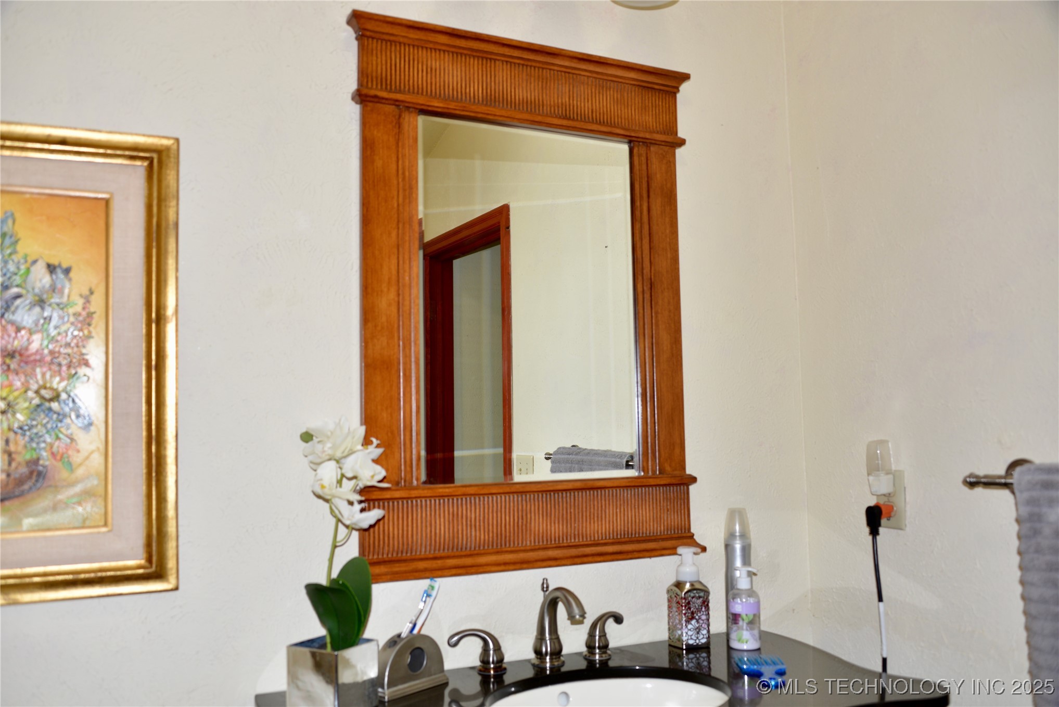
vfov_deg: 41.1
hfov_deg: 58.7
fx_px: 942
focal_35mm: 32
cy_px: 354
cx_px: 530
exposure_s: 1/60
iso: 320
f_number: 3.8
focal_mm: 32
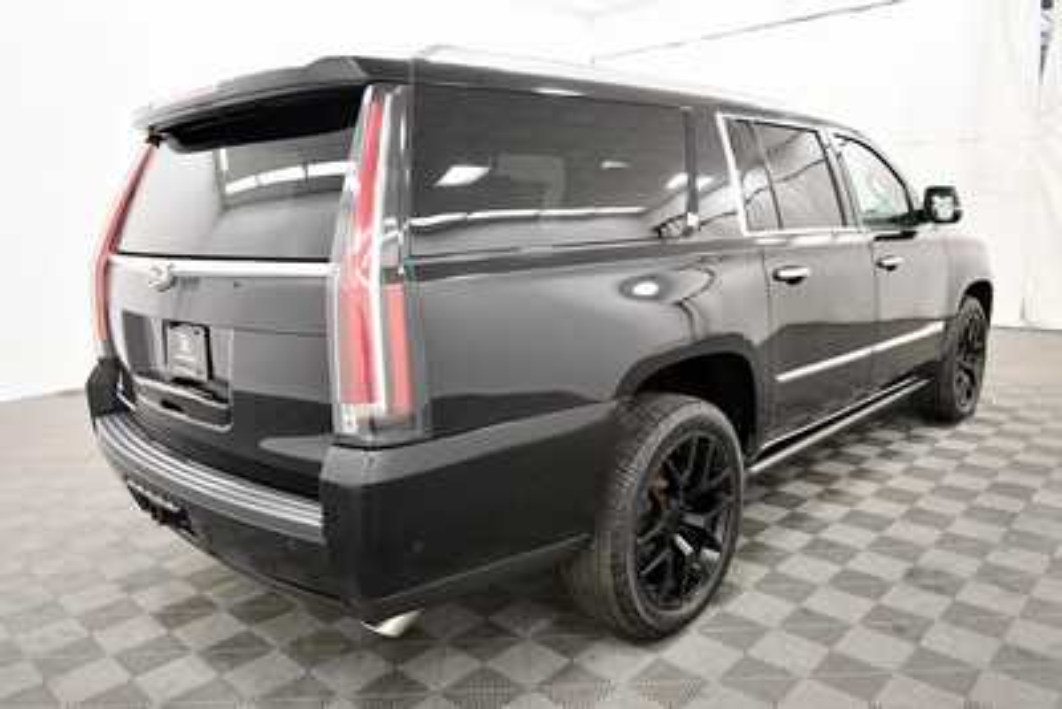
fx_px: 797
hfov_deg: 67.4
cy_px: 354
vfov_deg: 48.0
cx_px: 531
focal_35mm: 27
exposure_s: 1/125
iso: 2500
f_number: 5.3
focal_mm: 18
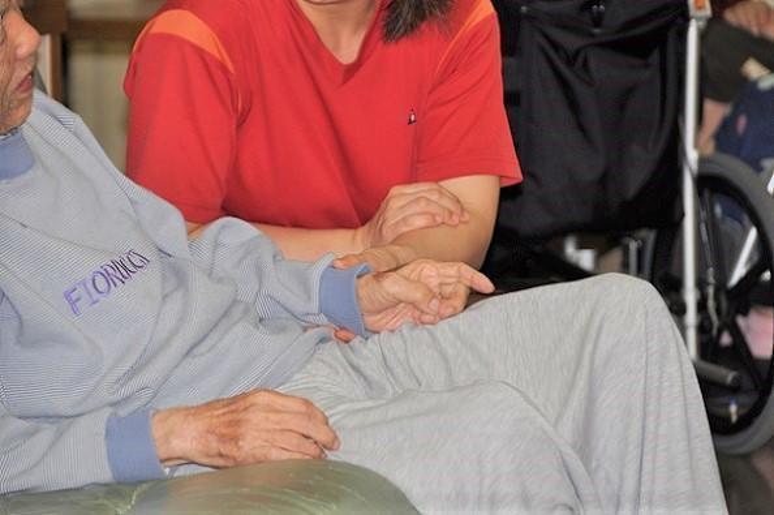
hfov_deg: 6.9
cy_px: 258
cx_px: 387
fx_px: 6444
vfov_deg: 4.6
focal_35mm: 300
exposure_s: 1/60
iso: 400
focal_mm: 200
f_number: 5.6
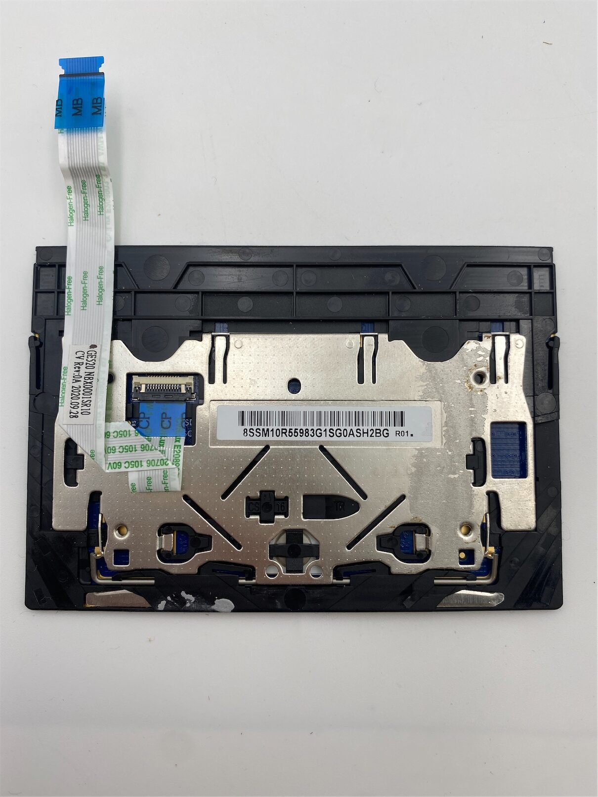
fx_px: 599
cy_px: 398
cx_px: 299
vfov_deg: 67.3
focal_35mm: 26
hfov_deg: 53.1
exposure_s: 1/203
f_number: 1.8
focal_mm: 4.25
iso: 32
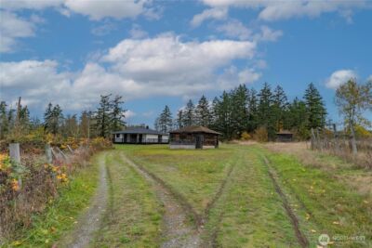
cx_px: 186
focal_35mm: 18
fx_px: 186
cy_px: 124
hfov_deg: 90.0
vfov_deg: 67.4
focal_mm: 12
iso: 160
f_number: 10
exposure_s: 1/160
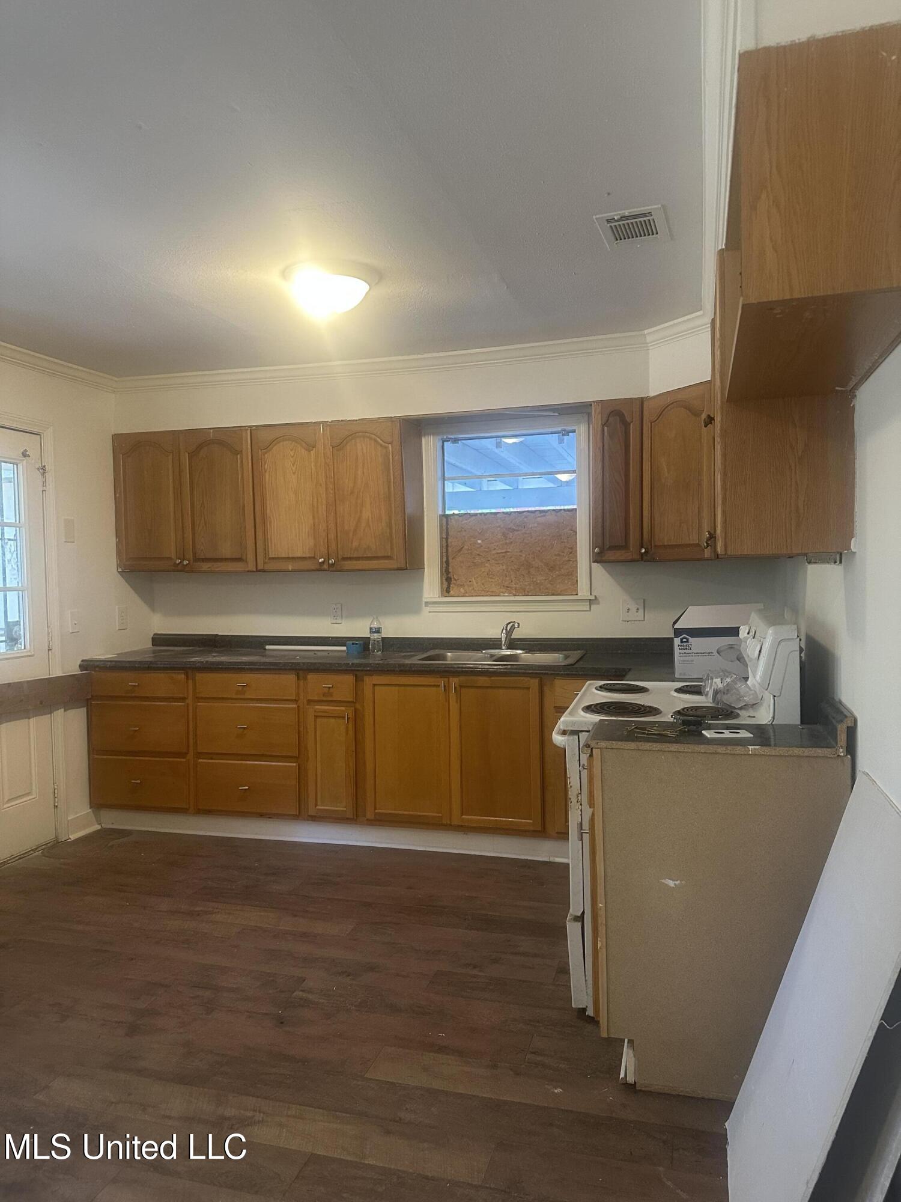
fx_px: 833
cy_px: 601
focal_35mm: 24
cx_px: 450
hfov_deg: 56.8
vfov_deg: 71.6
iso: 400
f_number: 1.78
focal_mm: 6.86
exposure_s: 1/60
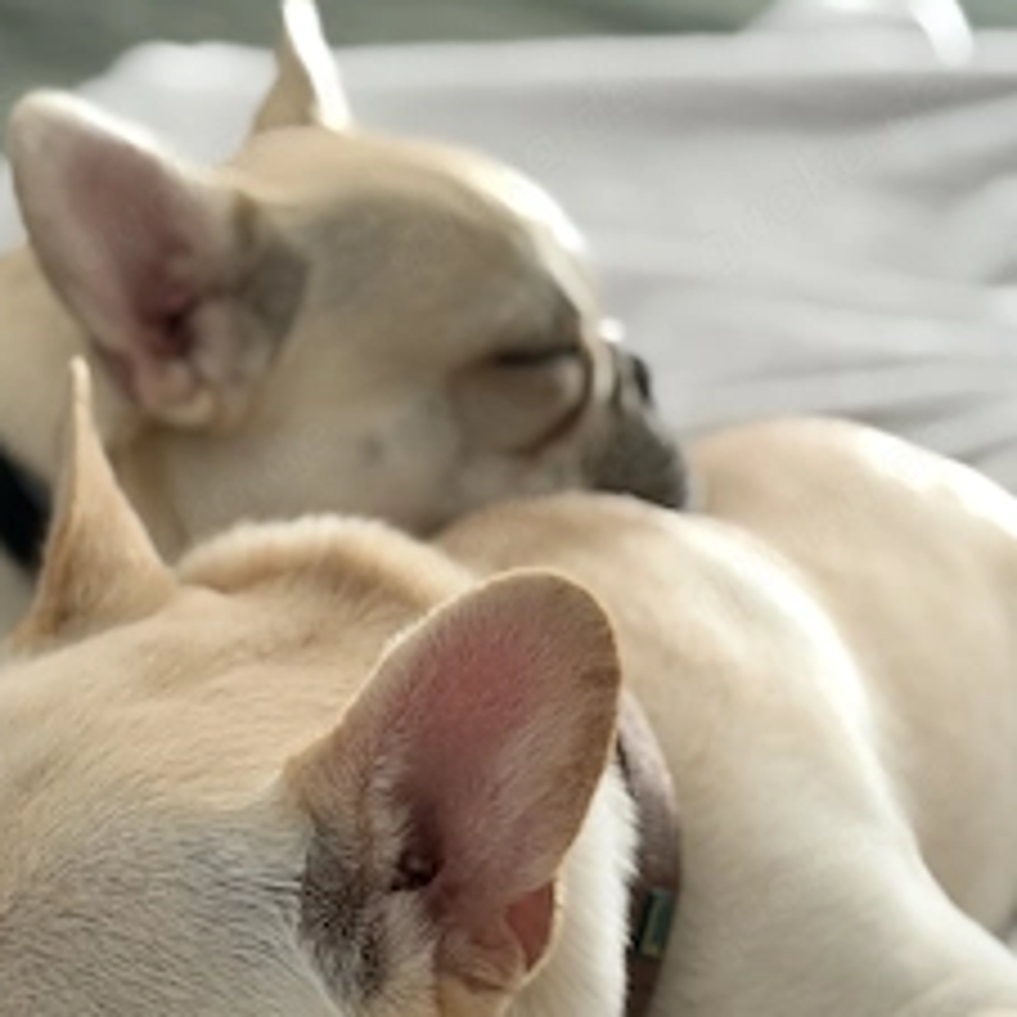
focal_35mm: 75
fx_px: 2493
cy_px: 585
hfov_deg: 23.0
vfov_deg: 23.0
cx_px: 364
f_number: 1.78
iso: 400
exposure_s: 1/40
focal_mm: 6.76
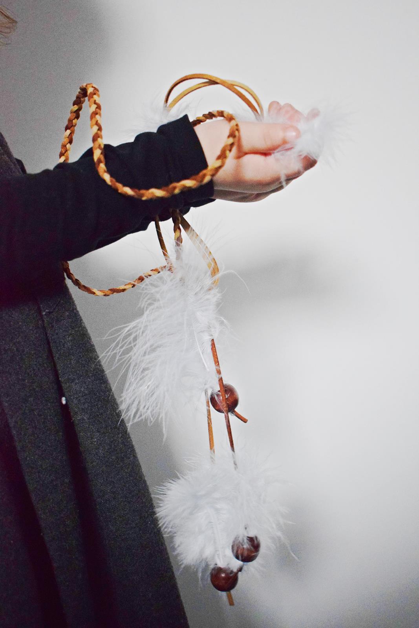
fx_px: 812
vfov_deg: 42.3
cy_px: 314
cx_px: 210
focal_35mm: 46
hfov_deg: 28.9
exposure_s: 1/60
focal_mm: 31
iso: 3600
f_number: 4.2
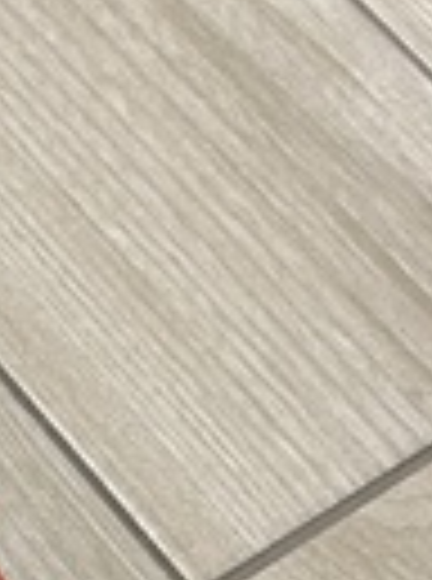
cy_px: 582
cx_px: -490
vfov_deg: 14.1
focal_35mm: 138
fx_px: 2308
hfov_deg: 9.8
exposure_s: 1/60
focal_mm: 5.1
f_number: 1.6
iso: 320
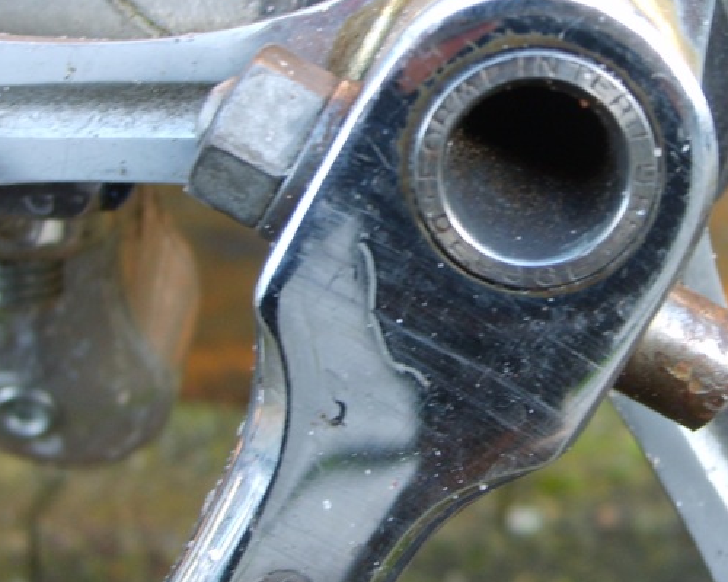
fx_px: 1508
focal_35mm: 70
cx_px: 543
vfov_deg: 21.8
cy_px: 192
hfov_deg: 26.8
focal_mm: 5.8
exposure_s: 1/45
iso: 50
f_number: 2.8
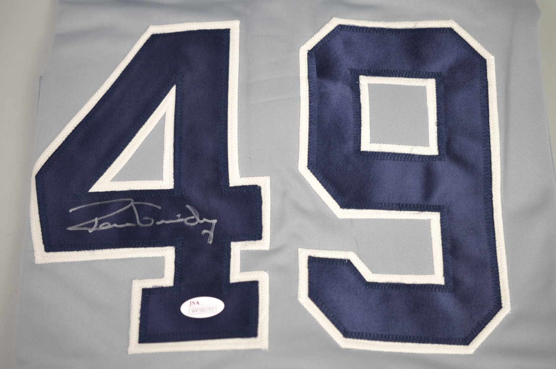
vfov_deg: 22.6
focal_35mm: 60
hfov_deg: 33.4
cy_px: 184
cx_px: 278
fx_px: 926
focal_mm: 40
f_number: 3.5
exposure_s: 1/50
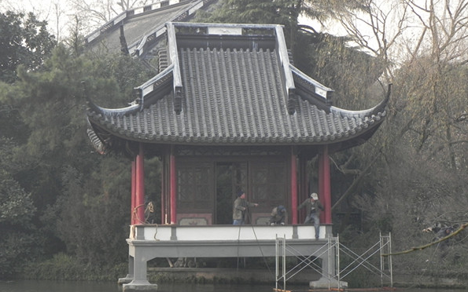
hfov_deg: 16.7
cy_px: 155
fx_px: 1594
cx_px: 235
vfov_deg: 10.5
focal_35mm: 125
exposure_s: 1/176
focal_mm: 20.8
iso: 160
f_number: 4.5
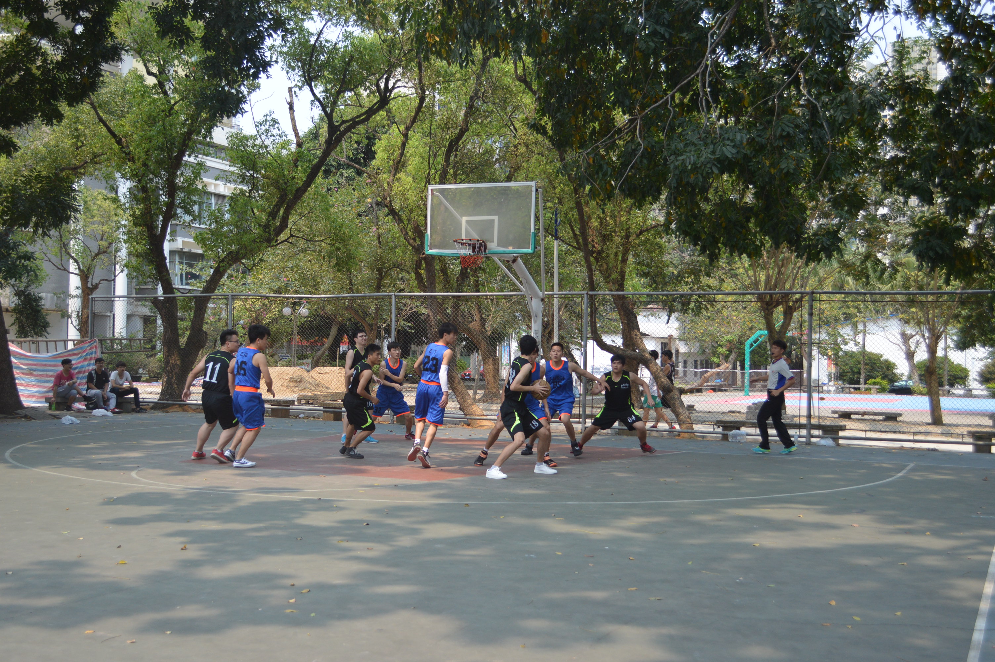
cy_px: 331
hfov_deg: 49.6
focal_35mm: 39
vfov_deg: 34.1
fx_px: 1077
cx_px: 498
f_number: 5
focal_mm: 26
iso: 400
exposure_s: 1/1250
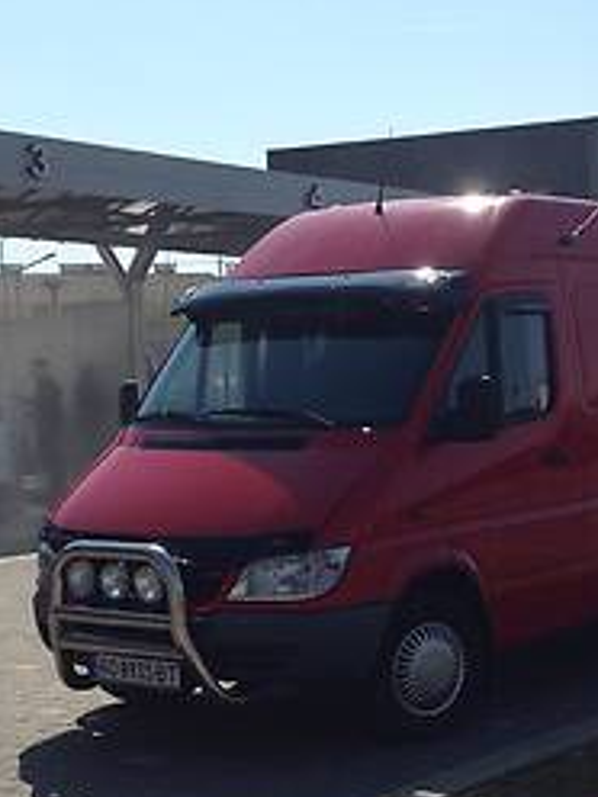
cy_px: 562
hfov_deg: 18.3
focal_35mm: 80
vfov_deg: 24.2
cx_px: 482
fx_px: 1843
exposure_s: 1/2710
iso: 50
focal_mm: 4.1
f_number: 2.4
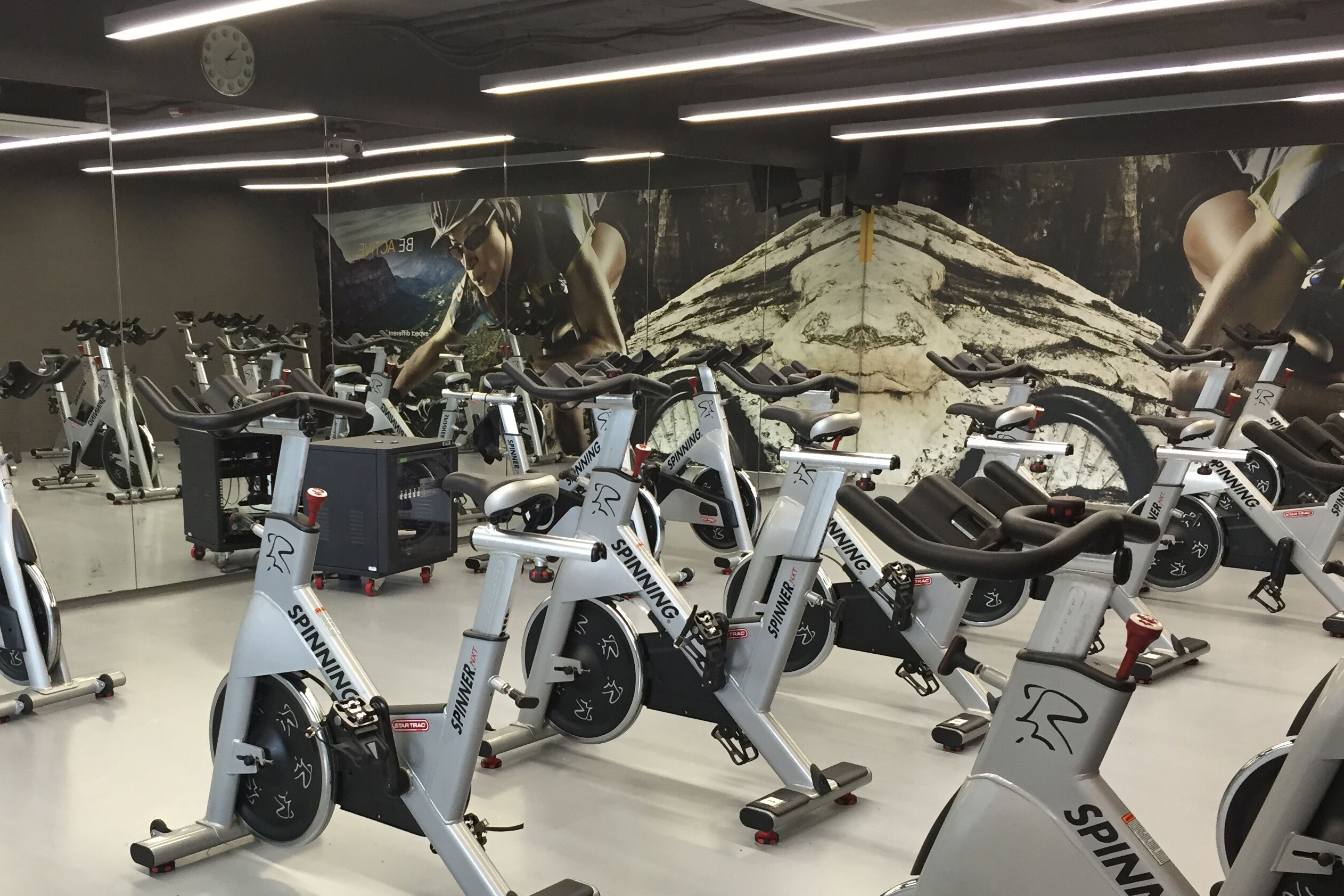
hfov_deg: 49.3
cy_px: 592
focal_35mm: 39
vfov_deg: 33.9
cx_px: 542
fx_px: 1456
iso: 100
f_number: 2.2
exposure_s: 1/30
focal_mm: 4.15
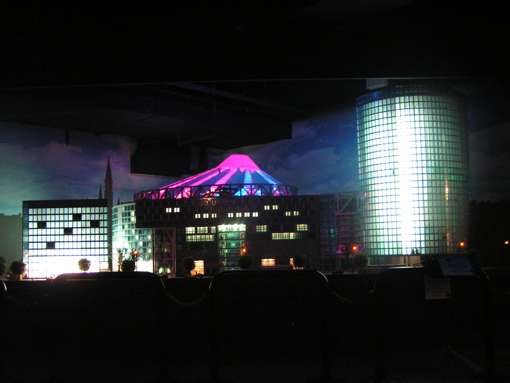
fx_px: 560
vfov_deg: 37.7
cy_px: 192
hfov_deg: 49.0
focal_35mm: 38
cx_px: 255
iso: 200
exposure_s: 1/4
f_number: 2.8
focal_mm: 6.3
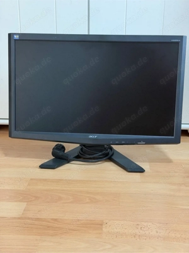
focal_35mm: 48
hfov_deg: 30.3
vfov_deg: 39.7
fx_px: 349
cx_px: 94
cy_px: 126
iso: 640
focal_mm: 6.76
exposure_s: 1/30
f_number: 1.78
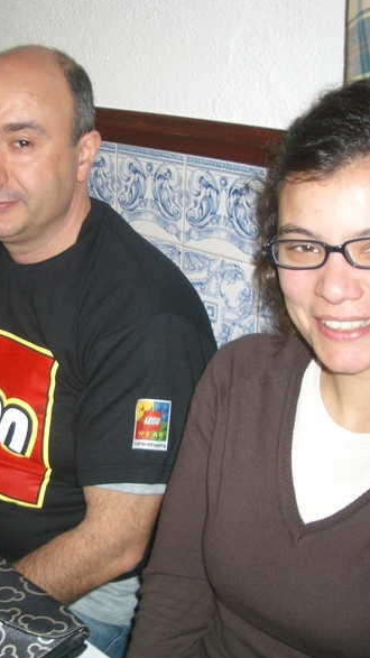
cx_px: 64
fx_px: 907
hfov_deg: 22.7
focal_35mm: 52
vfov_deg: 39.9
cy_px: 328
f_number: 2.6
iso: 100
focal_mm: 5.8
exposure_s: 1/60
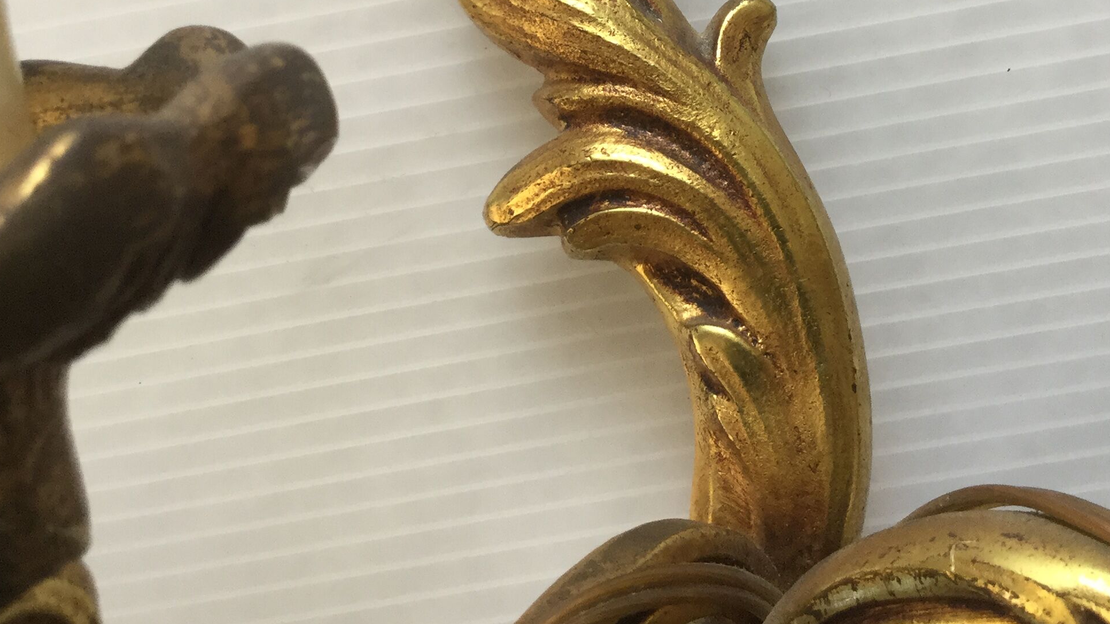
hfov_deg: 36.6
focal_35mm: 57
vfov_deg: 20.4
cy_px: -2
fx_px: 1678
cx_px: 608
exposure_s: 1/33
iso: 25
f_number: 2.4
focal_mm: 3.3
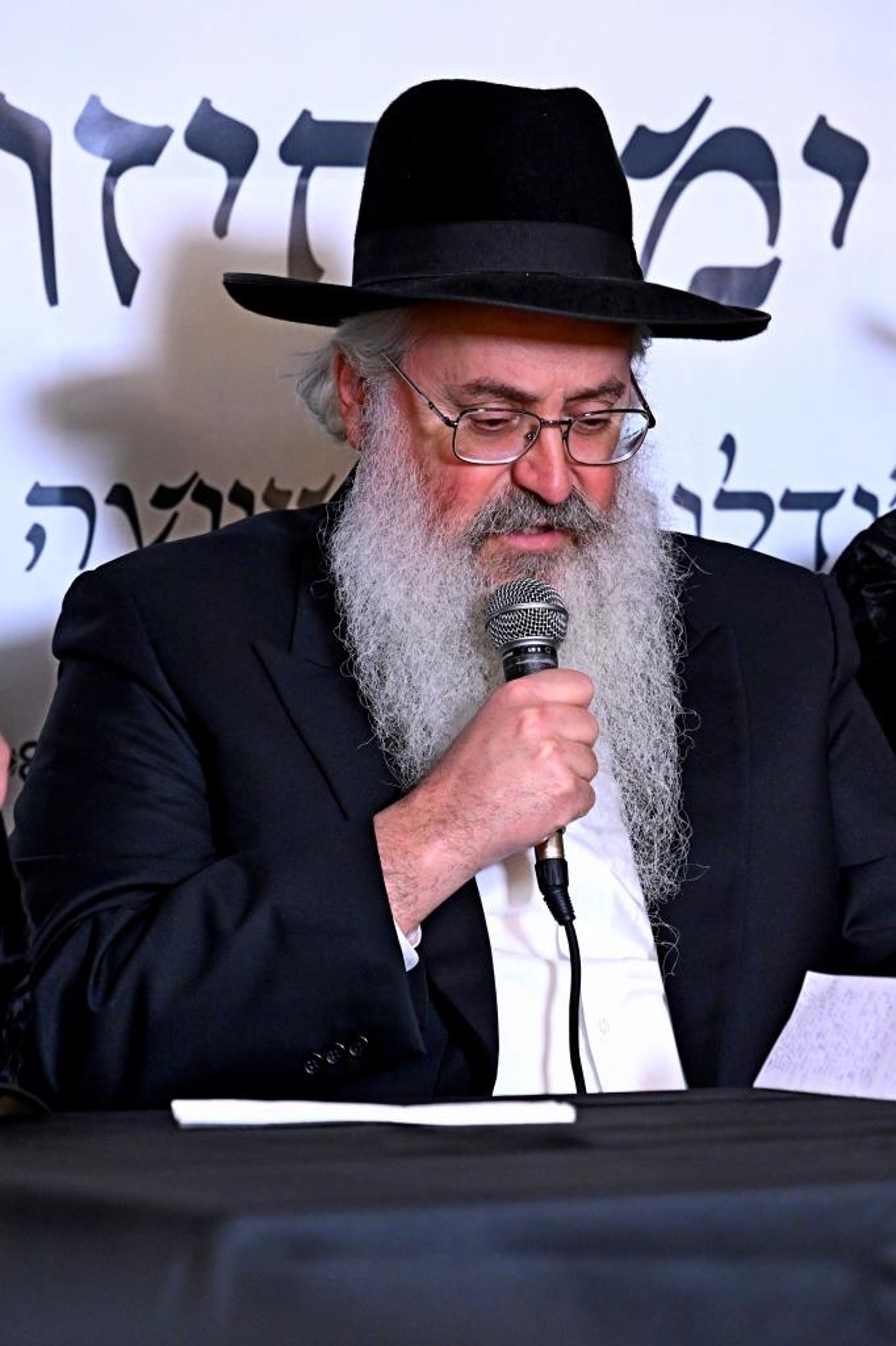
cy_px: 673
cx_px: 448
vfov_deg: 12.5
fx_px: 6164
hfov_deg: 8.3
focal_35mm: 165
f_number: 4
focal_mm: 110
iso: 3200
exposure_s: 1/160
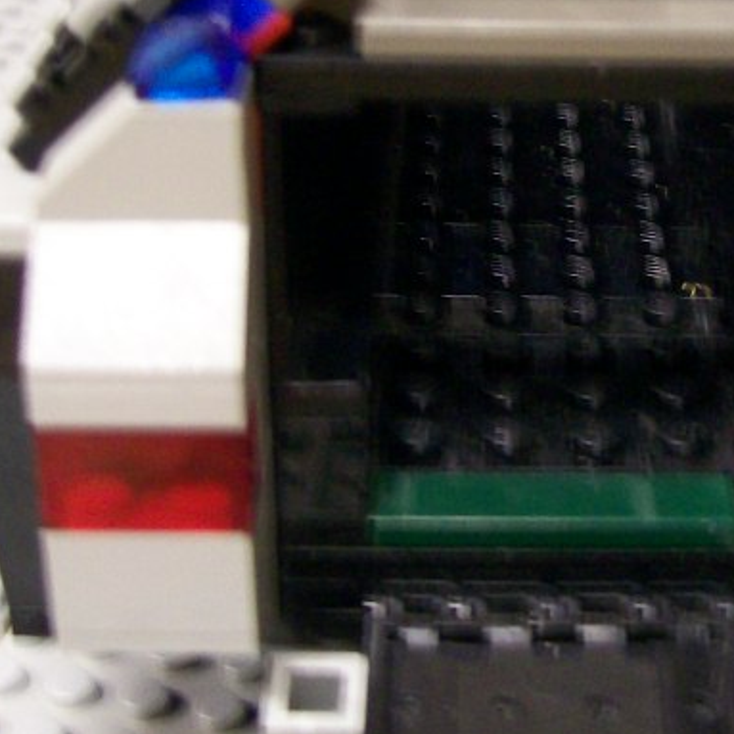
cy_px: 268
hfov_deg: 20.2
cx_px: 594
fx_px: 2039
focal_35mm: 85
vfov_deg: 20.4
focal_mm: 6
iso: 160
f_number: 2.7
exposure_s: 1/8
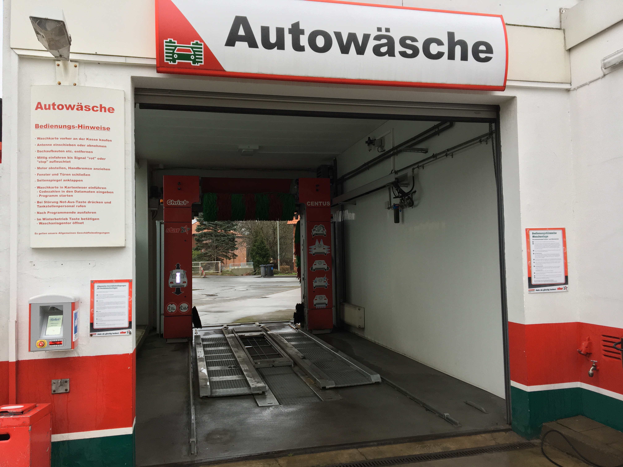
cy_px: 234
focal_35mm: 29
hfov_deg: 61.7
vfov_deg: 48.2
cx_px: 312
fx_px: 522
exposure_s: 1/100
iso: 40
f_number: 2.2
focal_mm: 4.15
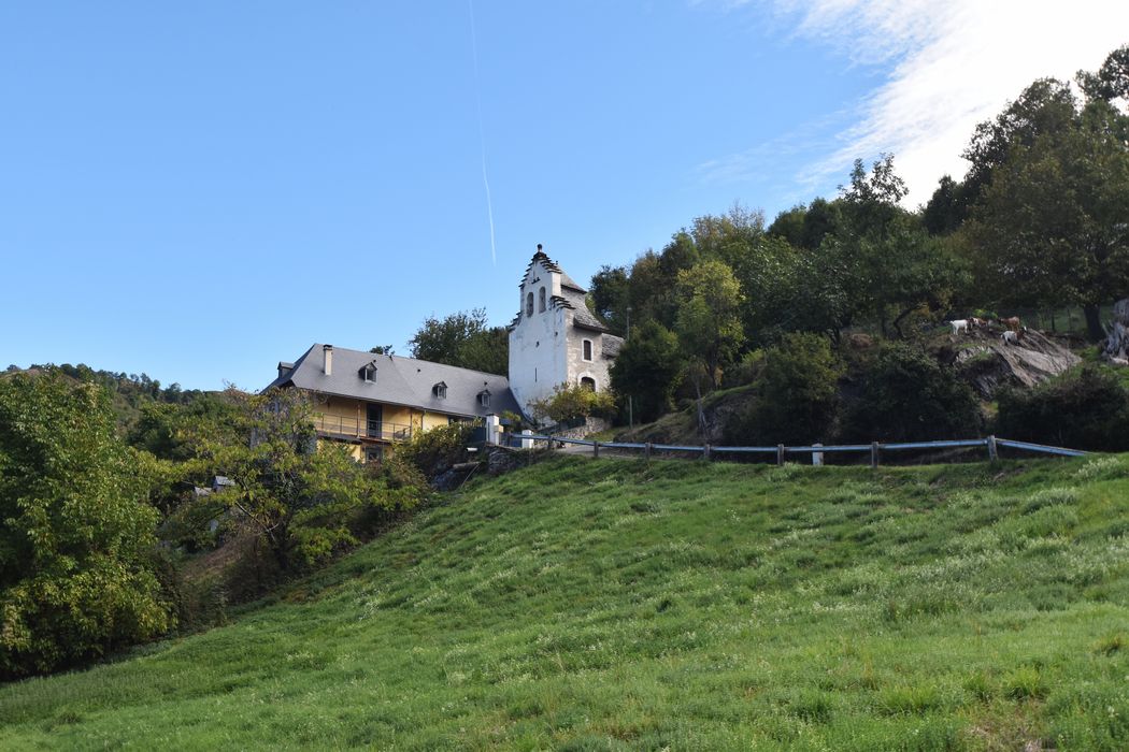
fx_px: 1129
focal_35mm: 36
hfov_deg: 53.1
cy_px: 376
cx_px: 564
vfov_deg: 36.9
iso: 250
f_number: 8
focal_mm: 24
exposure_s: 1/250
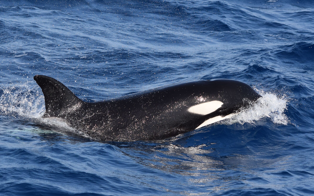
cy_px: 93
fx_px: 1840
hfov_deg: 9.8
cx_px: 157
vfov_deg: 6.1
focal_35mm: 215
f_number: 7.1
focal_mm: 140
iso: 400
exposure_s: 1/1600
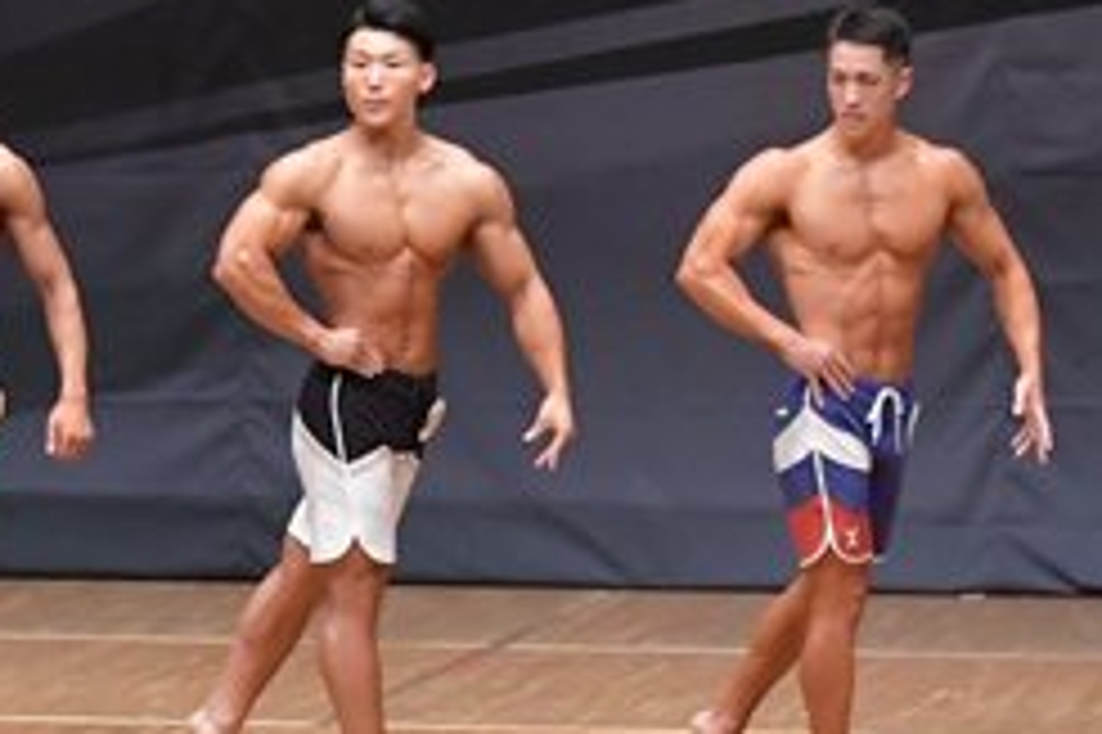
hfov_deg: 6.0
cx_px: 209
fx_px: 10431
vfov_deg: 4.0
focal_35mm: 341
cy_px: 648
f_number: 5.6
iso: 6400
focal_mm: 72
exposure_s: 1/400
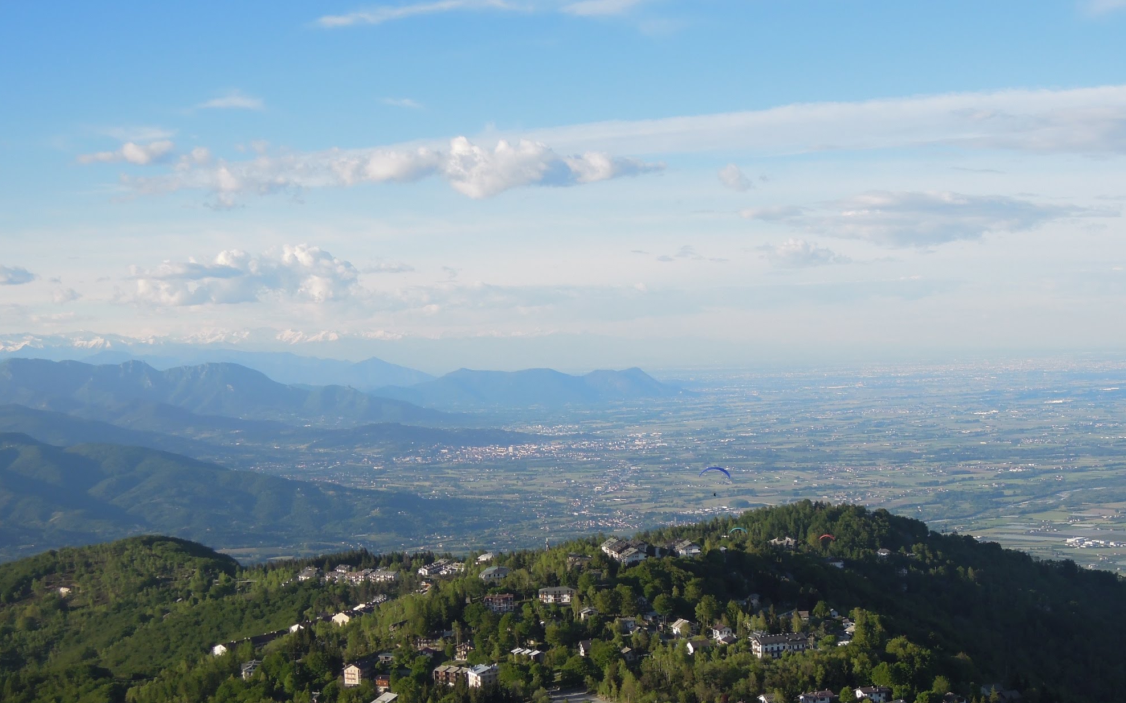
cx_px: 558
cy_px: 417
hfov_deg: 34.5
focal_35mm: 59
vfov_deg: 22.0
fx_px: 1811
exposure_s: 1/800
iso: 160
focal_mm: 9.9
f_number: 4
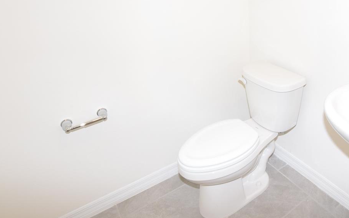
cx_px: 283
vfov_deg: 43.4
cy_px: 37
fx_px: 257
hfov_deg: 62.2
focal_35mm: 27
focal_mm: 10
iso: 800
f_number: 5.6
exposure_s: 1/125
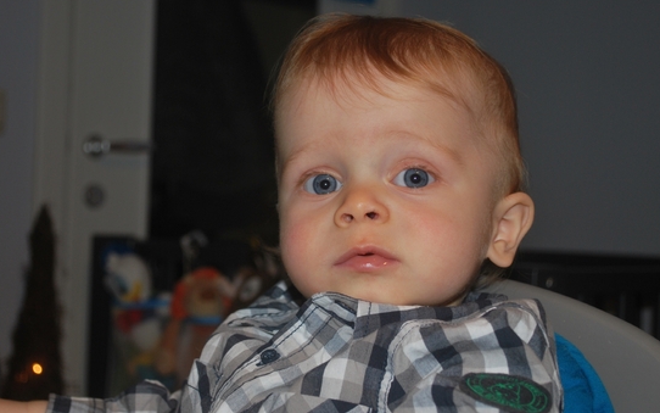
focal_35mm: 61
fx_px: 1097
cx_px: 311
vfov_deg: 21.3
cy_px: 214
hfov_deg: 33.5
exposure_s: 1/60
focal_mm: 36
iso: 200
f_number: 5.3
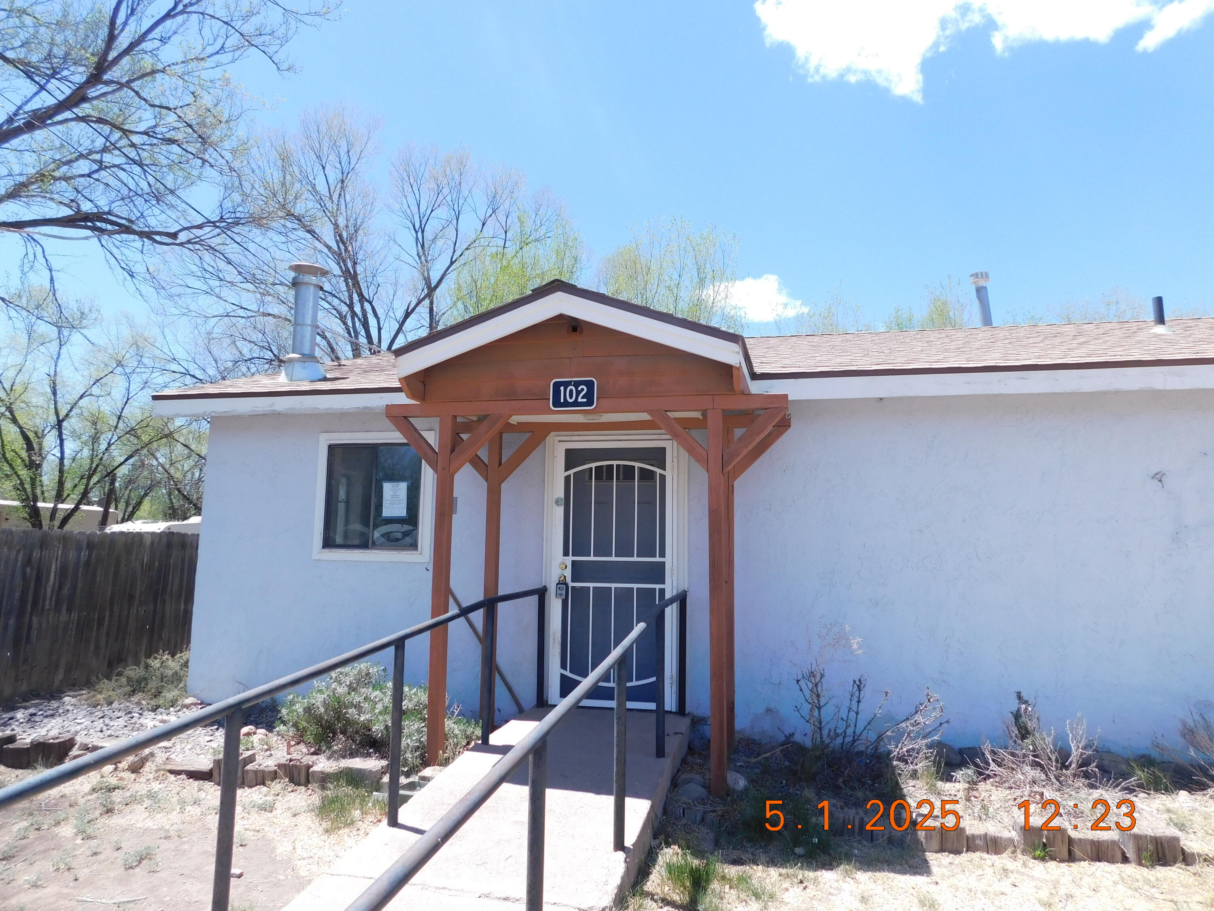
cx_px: 607
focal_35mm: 23
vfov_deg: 58.9
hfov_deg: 73.9
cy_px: 456
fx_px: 807
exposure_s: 1/800
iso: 125
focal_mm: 4
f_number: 3
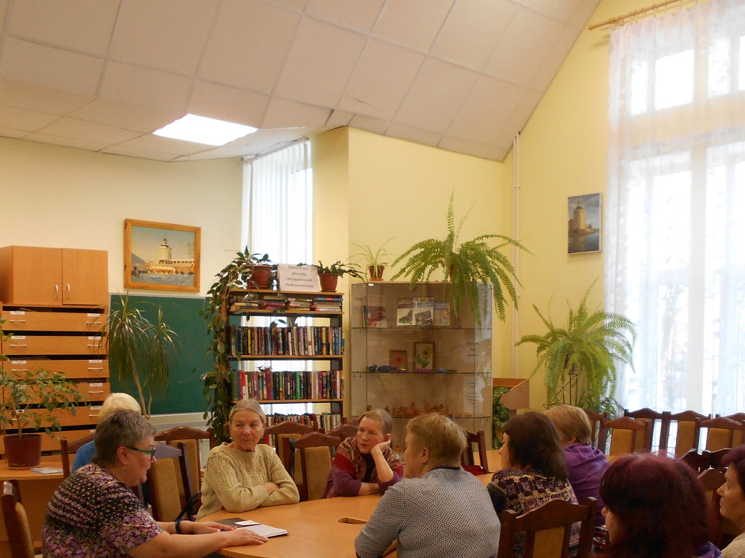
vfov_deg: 36.2
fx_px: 839
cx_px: 456
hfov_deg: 47.5
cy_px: 398
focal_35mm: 39
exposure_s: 1/30
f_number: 3.2
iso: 220
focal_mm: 4.6
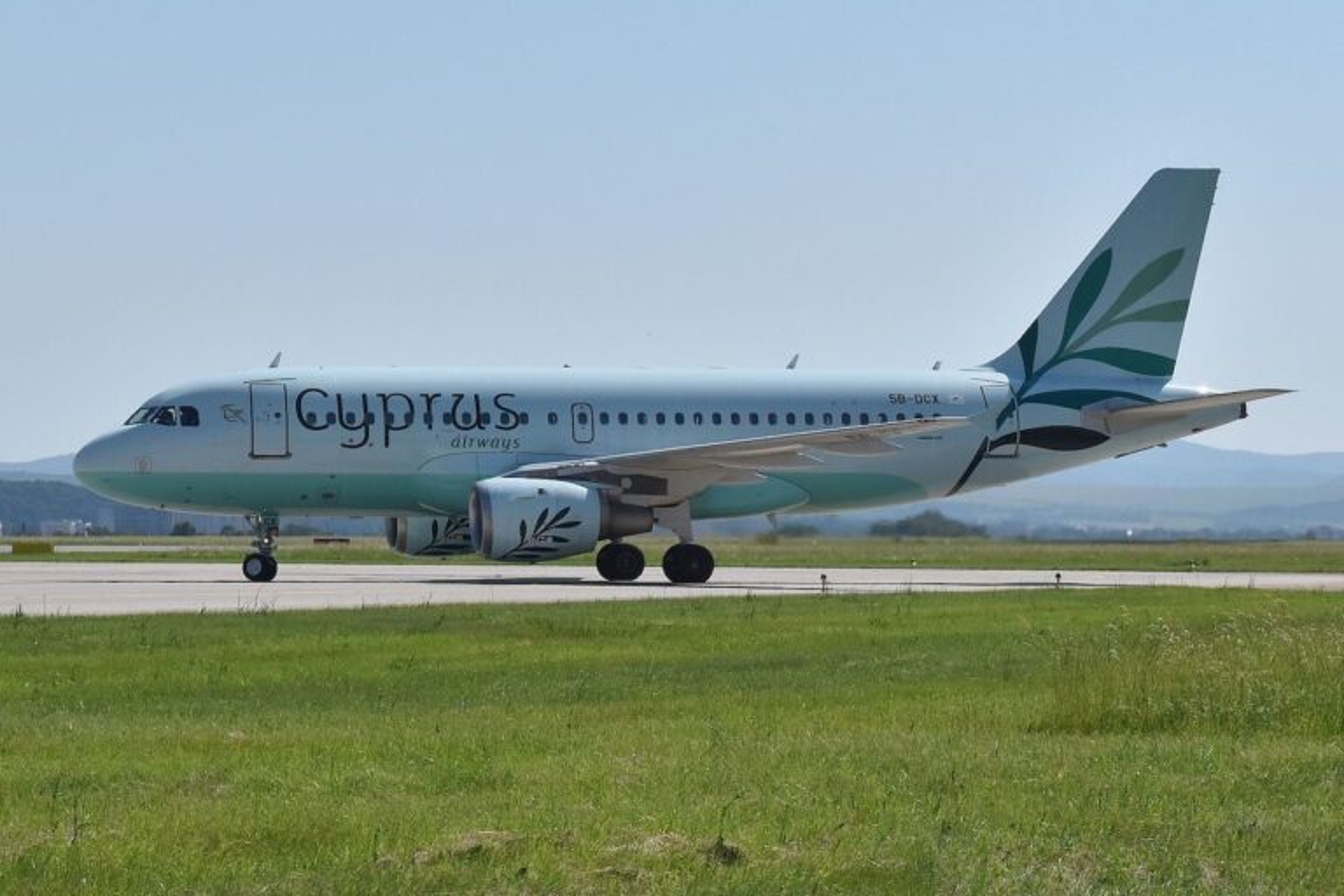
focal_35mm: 82
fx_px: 3080
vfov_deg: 16.6
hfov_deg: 24.6
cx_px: 672
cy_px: 448
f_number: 16
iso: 500
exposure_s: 1/1000
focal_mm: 55
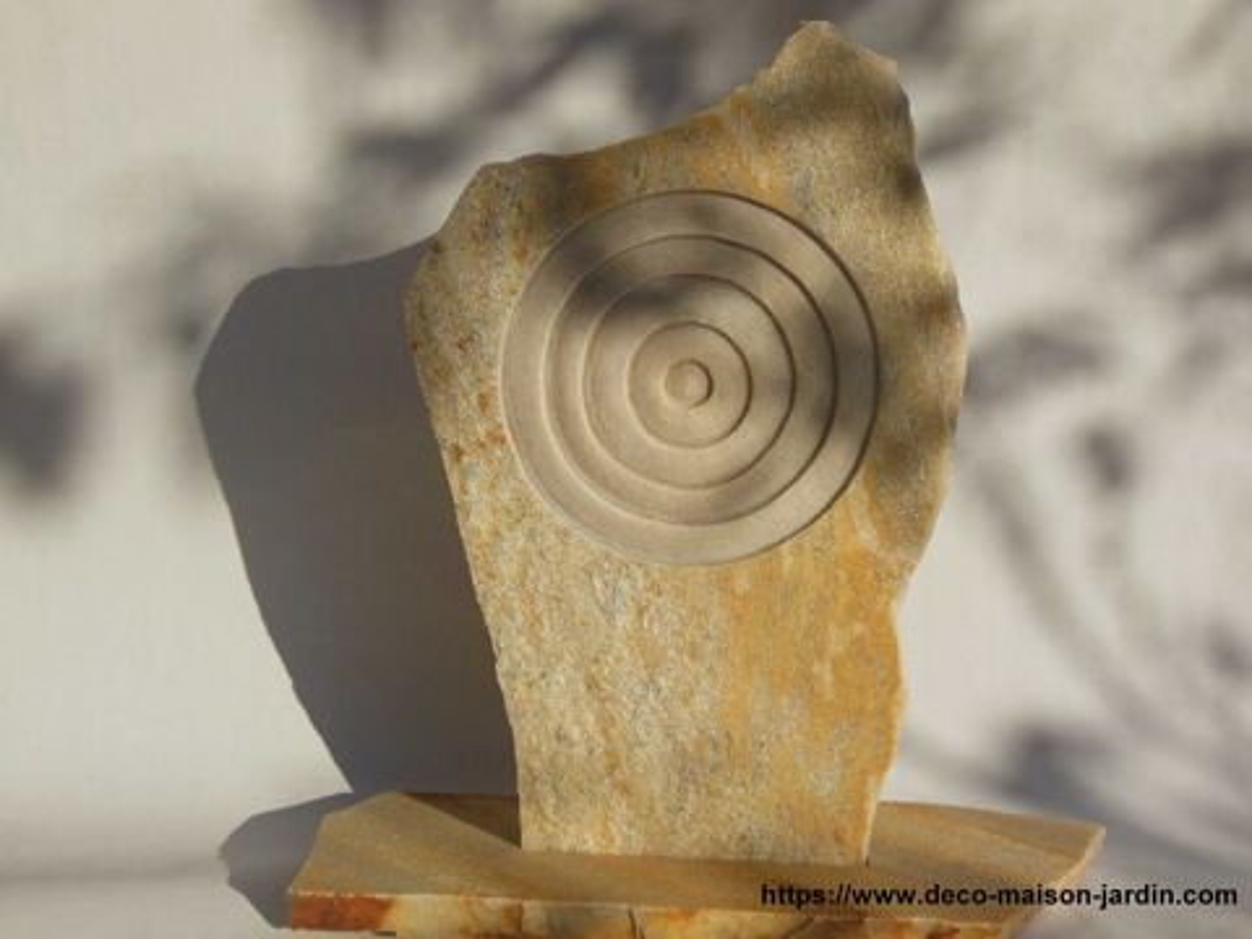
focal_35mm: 43
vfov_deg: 33.6
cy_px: 470
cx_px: 626
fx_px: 1555
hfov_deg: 43.9
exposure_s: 1/640
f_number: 7.5
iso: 125
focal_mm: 7.7
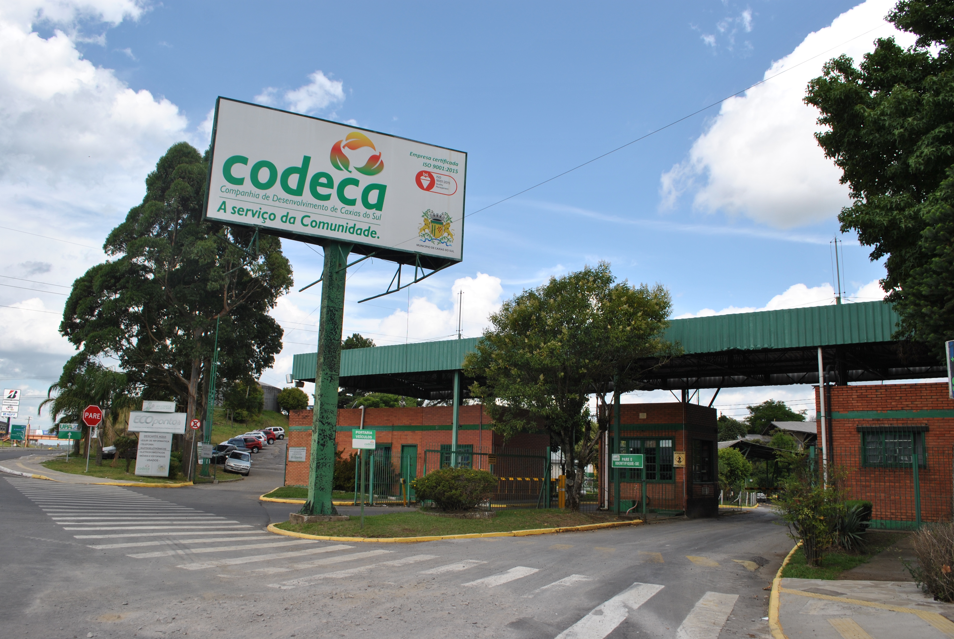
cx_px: 477
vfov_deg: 48.0
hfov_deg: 67.3
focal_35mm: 27
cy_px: 320
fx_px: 716
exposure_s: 1/250
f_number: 8
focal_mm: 18
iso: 100
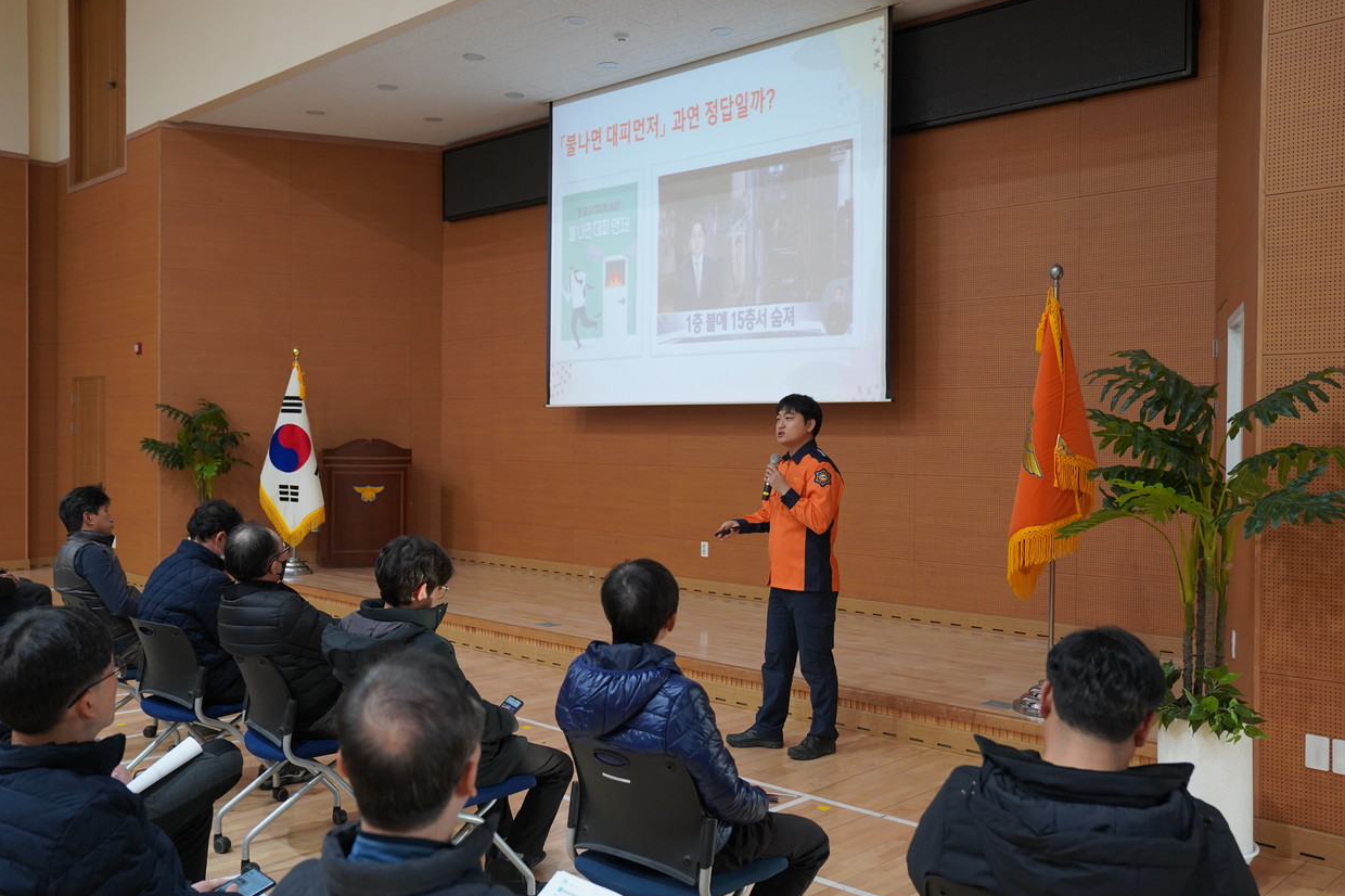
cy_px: 447
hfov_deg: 58.7
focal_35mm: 32
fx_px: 1195
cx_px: 656
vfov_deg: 41.1
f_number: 4
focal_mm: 31
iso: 2000
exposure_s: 1/160
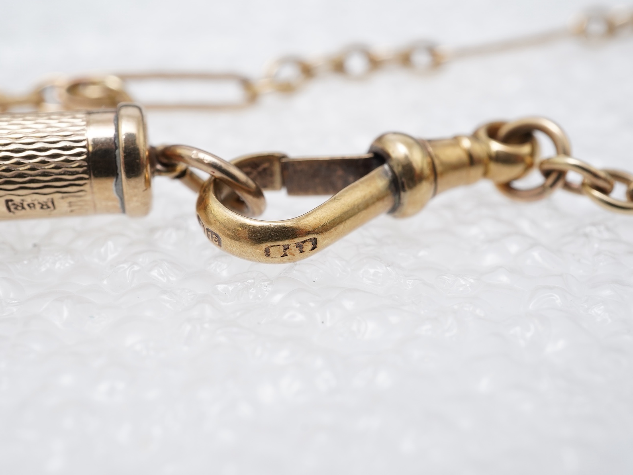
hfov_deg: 38.9
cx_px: 292
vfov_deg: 29.7
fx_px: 896
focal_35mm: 49
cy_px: 238
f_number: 18
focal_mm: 30
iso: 400
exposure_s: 1/125
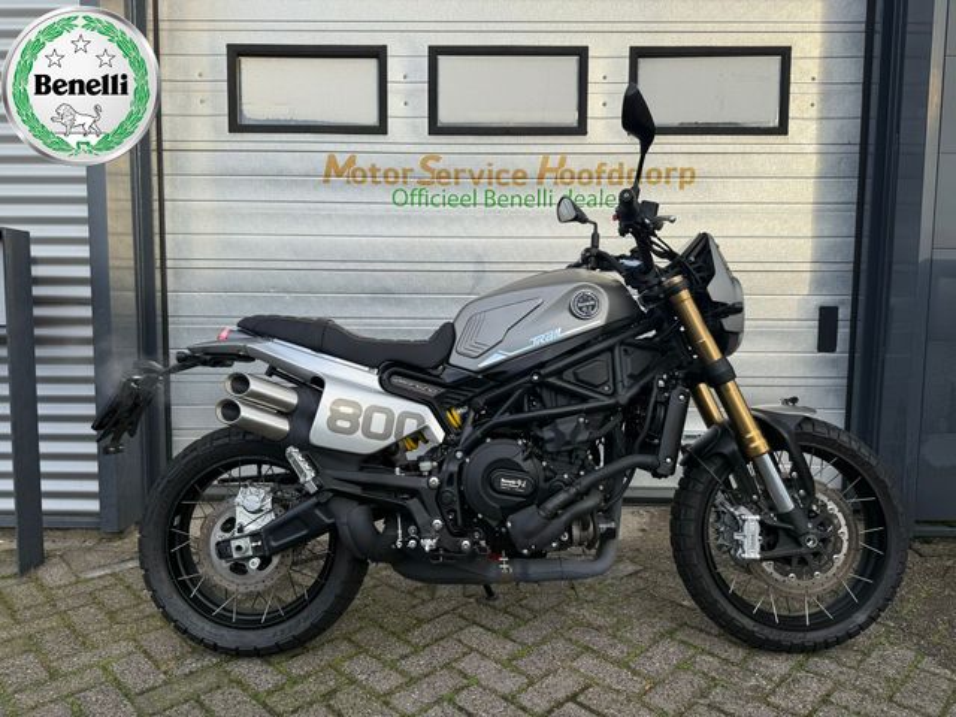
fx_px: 663
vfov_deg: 56.8
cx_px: 478
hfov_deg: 71.6
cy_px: 358
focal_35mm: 24
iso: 80
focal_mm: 6.76
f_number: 1.78
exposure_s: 1/1522
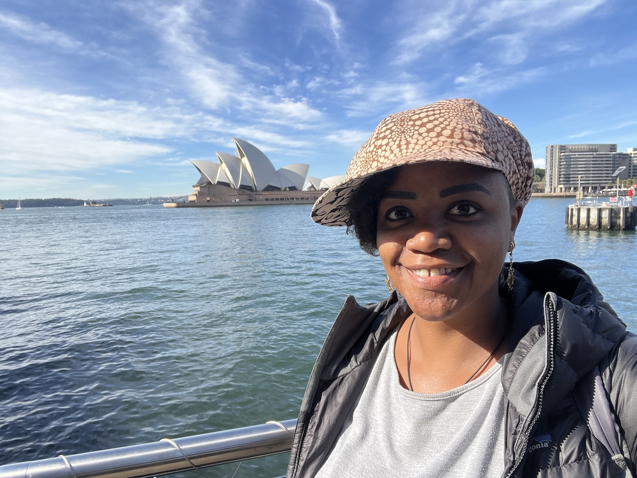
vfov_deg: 58.9
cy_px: 239
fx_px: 423
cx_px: 318
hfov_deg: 73.9
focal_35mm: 23
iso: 32
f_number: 2.2
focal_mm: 2.71
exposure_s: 1/363
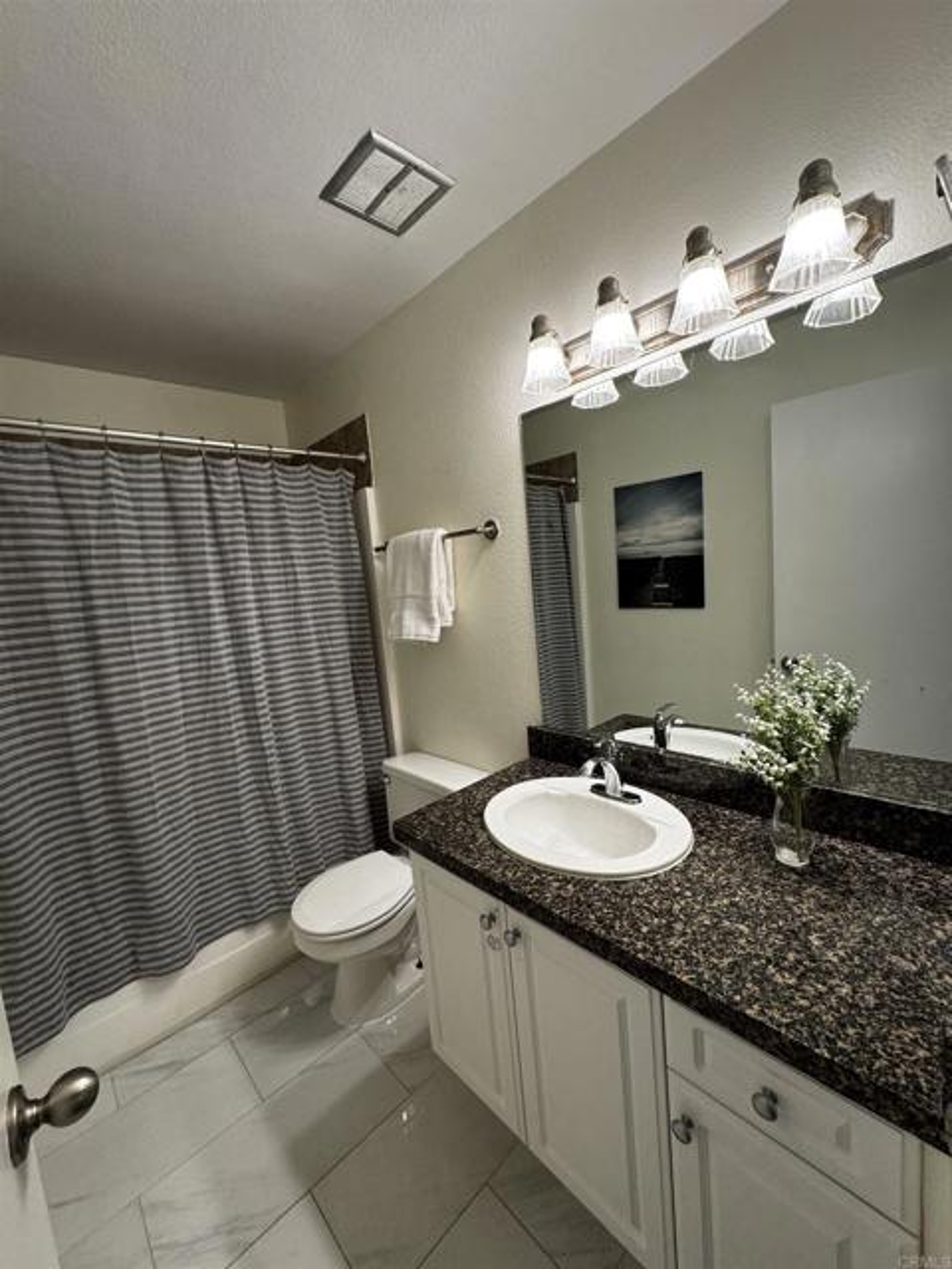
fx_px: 513
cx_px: 476
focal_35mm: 14
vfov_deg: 102.1
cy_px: 634
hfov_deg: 85.7
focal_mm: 2.22
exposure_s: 1/120
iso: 200
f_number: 2.2
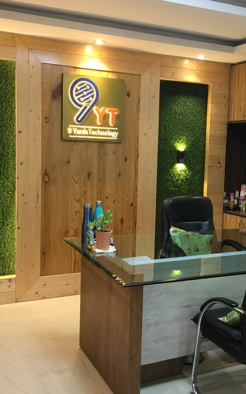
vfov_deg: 47.2
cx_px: 160
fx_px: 451
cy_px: 193
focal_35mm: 42
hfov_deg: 30.4
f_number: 2.2
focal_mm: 4.15
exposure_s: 1/33
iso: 160
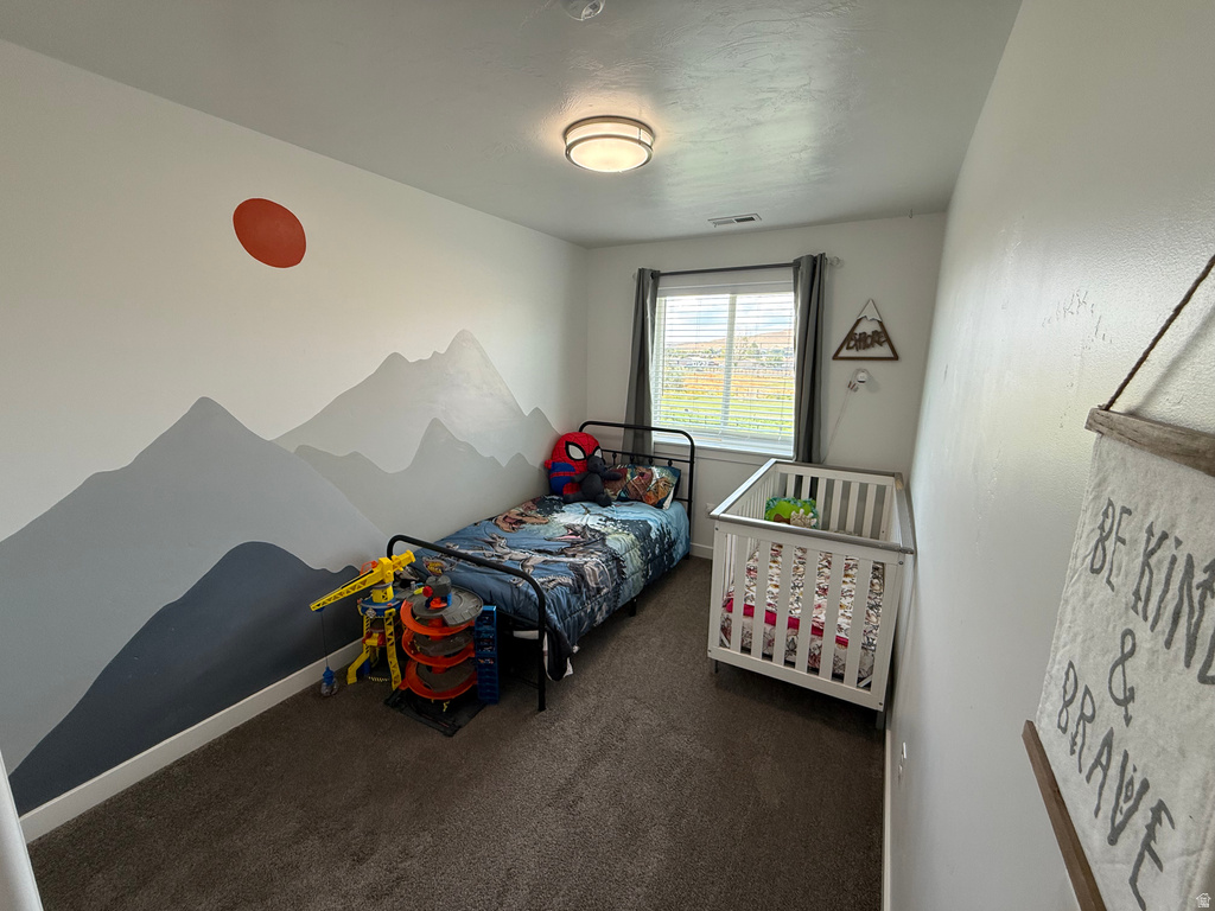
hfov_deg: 102.1
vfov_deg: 85.7
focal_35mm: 14
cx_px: 608
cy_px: 456
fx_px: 491
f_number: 2.2
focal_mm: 2.22
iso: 100
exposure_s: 1/120
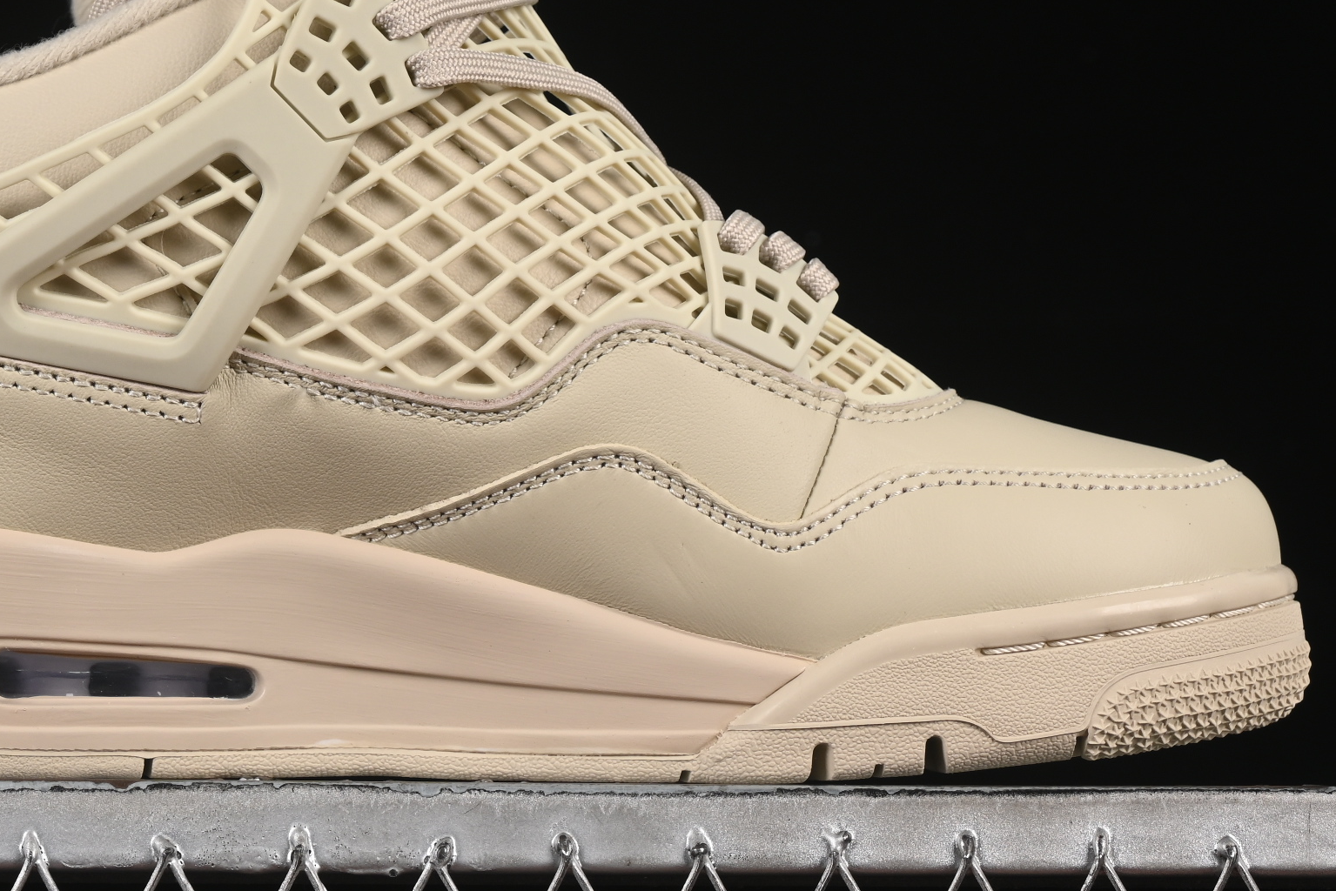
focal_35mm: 136
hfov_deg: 15.0
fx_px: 5048
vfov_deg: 10.1
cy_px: 284
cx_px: 441
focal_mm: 50
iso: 160
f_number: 8
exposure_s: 1/60
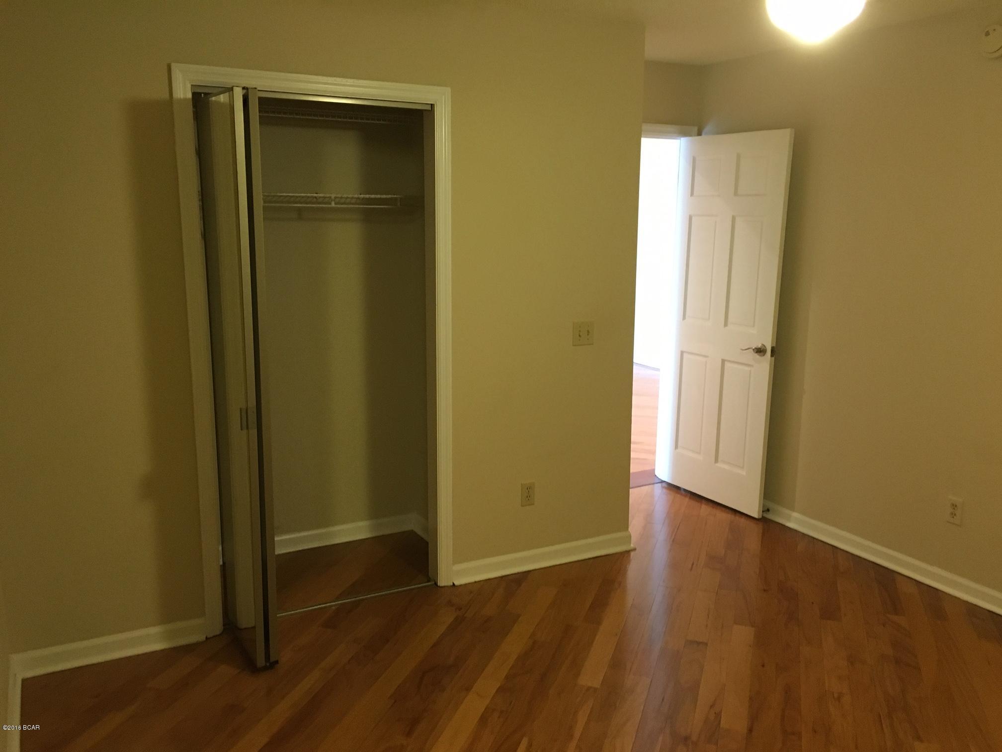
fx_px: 839
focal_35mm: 29
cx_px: 501
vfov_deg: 48.2
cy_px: 376
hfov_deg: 61.7
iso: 200
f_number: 2.2
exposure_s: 1/17
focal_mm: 4.15
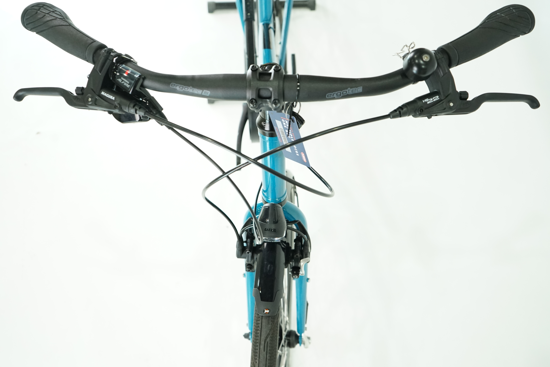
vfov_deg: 40.0
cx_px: 275
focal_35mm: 33
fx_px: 504
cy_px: 184
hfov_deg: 57.2
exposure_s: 1/200
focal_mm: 33
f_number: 5
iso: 2500
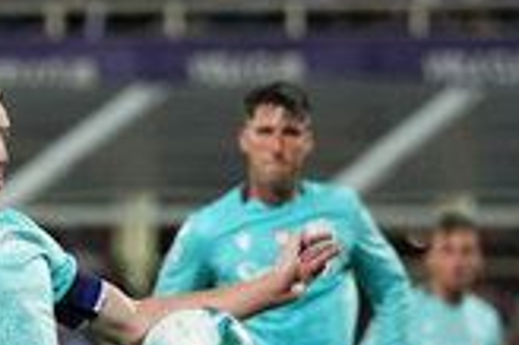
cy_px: 375
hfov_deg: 3.3
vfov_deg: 2.2
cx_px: -85
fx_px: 9016
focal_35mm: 626
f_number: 3.5
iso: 2500
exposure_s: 1/1600
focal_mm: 200
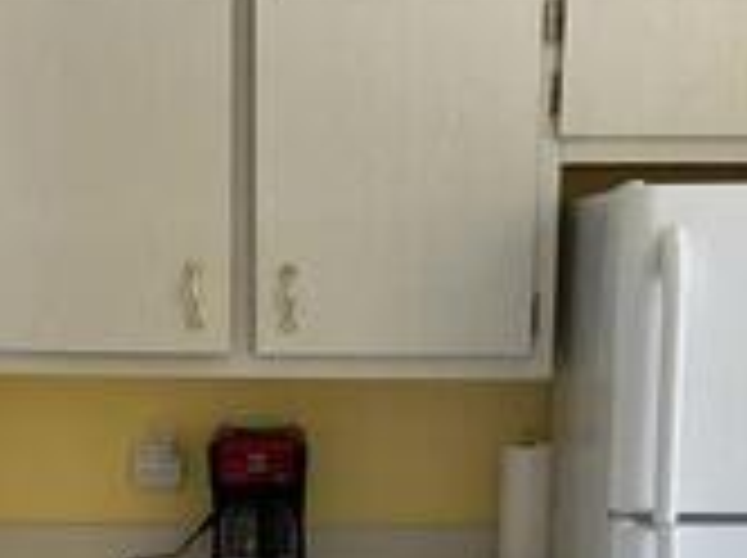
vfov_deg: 20.5
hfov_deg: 27.7
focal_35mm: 70
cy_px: 500
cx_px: 284
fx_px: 1508
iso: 50
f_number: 1.8
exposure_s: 1/120
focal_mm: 3
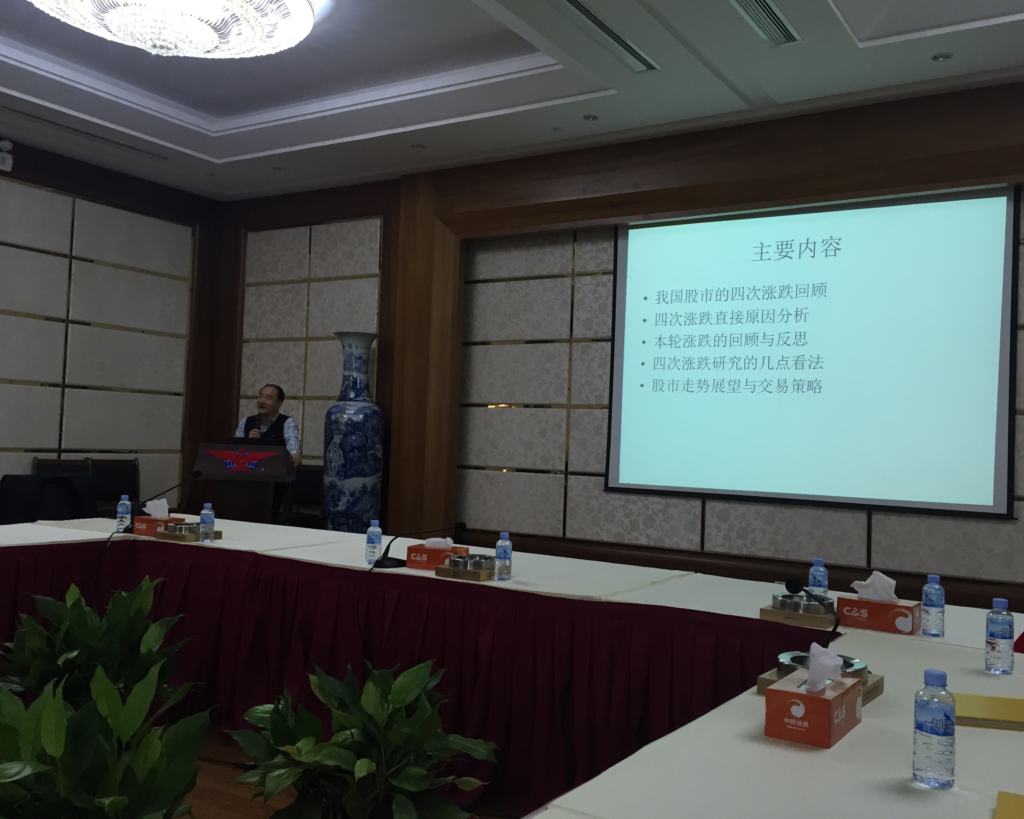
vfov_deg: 47.1
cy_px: 404
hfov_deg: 57.1
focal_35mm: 31
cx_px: 548
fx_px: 939
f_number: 2.2
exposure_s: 1/33
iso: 50
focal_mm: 4.15
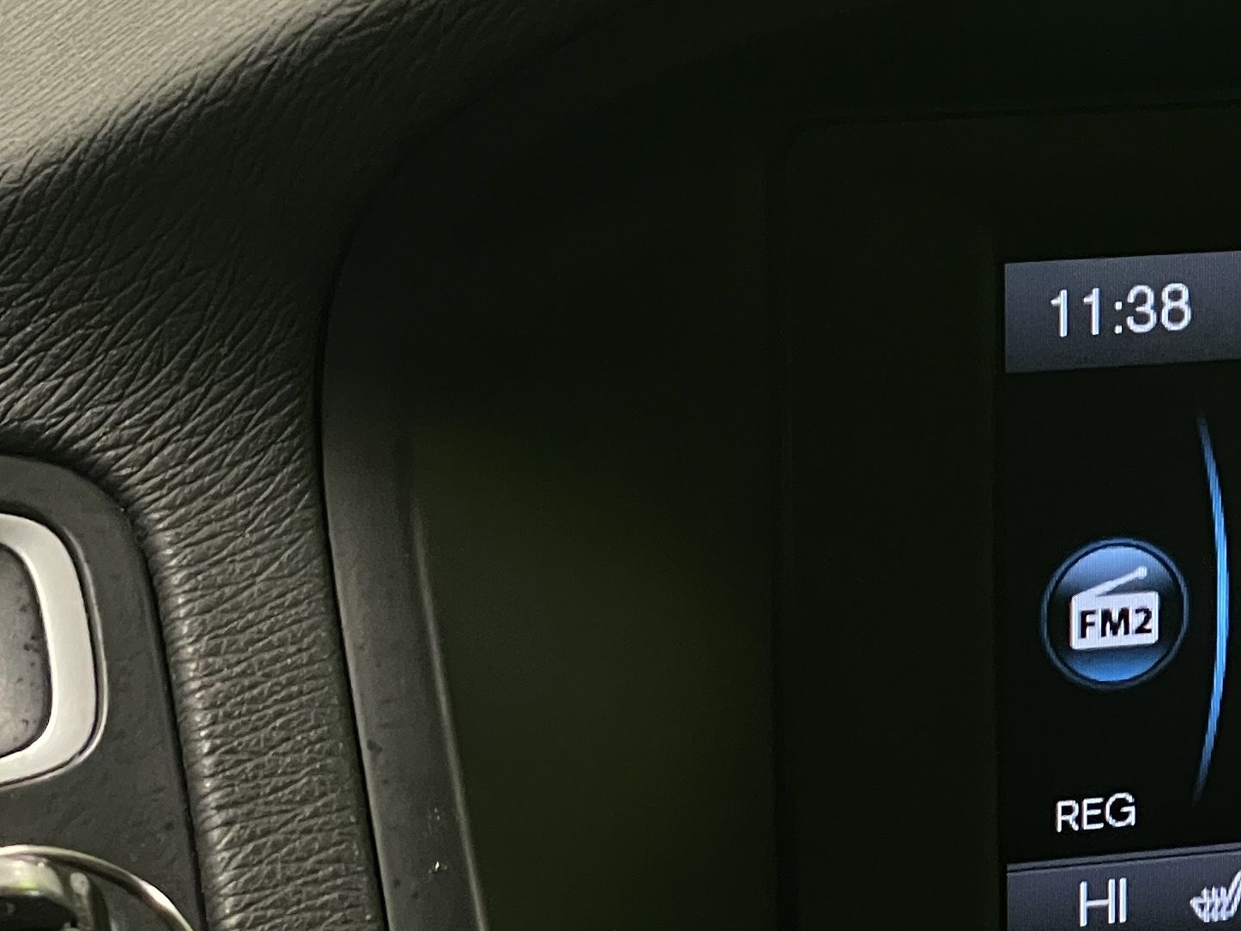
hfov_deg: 13.4
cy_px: 818
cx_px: 1319
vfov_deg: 10.2
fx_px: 5197
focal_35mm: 145
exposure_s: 1/50
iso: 500
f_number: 2
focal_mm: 6
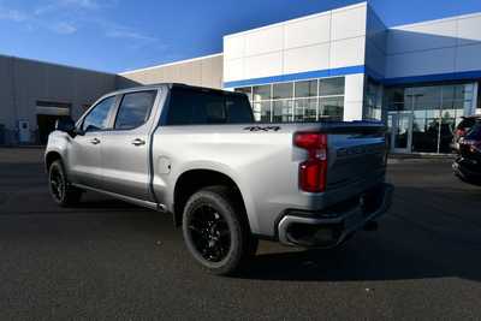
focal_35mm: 22
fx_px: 294
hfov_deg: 78.6
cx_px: 240
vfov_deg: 57.3
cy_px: 160
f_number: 10
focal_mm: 15
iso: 100
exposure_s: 1/400
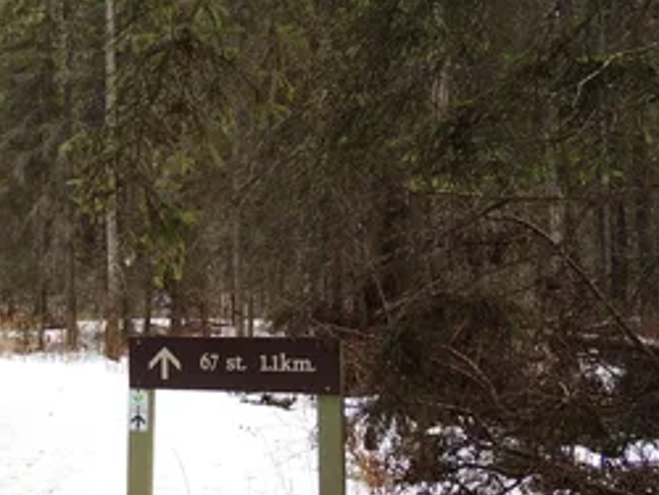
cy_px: 248
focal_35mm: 46
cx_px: 53
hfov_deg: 38.1
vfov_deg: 31.6
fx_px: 877
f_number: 3
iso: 100
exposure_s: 1/250
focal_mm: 4.3
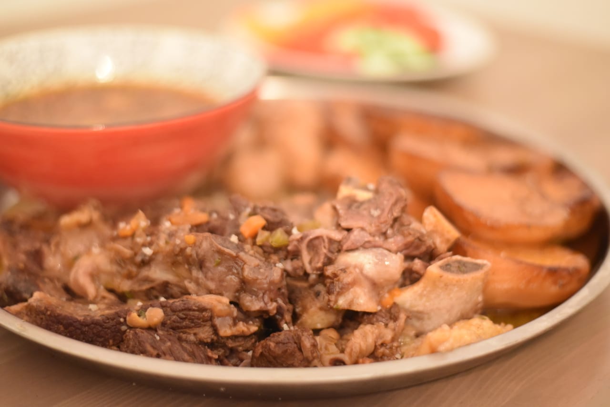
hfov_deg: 39.6
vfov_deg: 27.0
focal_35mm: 50
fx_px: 847
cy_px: 204
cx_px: 305
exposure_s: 1/40
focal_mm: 50
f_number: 1.8
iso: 6400
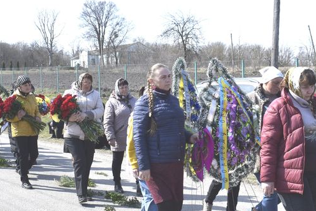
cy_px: 123
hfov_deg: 30.6
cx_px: 166
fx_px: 577
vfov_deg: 20.7
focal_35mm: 66
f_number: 9
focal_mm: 29
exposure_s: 1/320
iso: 200
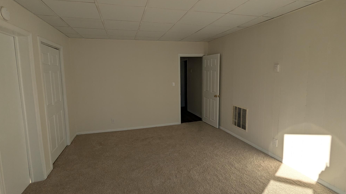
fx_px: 165
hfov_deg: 92.6
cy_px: 93
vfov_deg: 61.0
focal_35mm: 18
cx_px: 169
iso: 49
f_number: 2.2
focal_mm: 2.35
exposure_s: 1/563
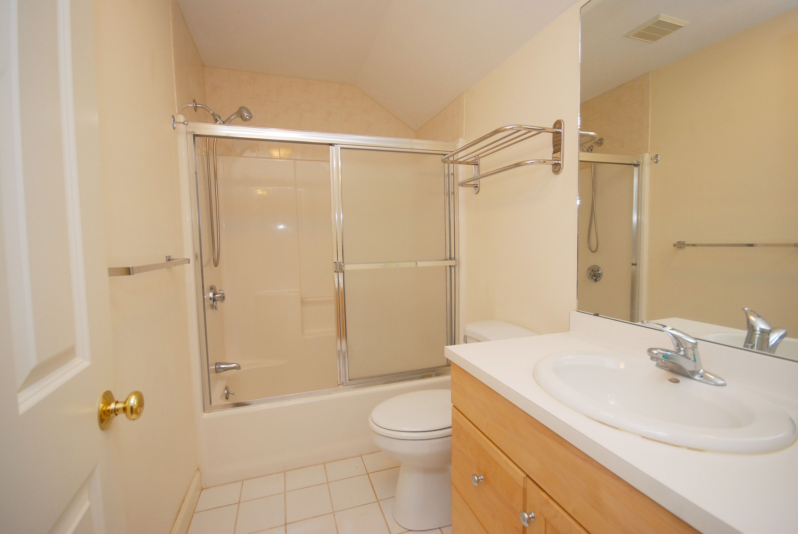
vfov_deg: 77.5
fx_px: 333
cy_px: 267
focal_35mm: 15
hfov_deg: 100.3
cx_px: 399
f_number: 5.6
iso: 400
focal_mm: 10
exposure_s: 1/60
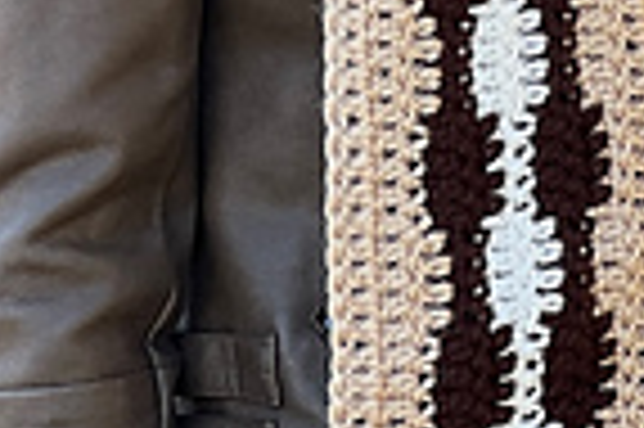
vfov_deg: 3.8
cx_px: 239
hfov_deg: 5.8
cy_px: -590
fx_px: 6397
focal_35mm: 358
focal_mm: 9
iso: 50
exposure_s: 1/121
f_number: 2.8
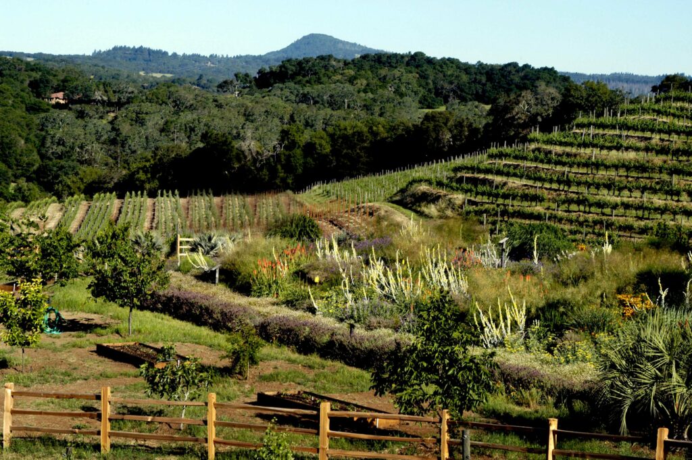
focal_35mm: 99
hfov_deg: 20.6
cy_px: 230
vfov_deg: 13.8
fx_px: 1901
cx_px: 346
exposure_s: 1/400
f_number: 11
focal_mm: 66
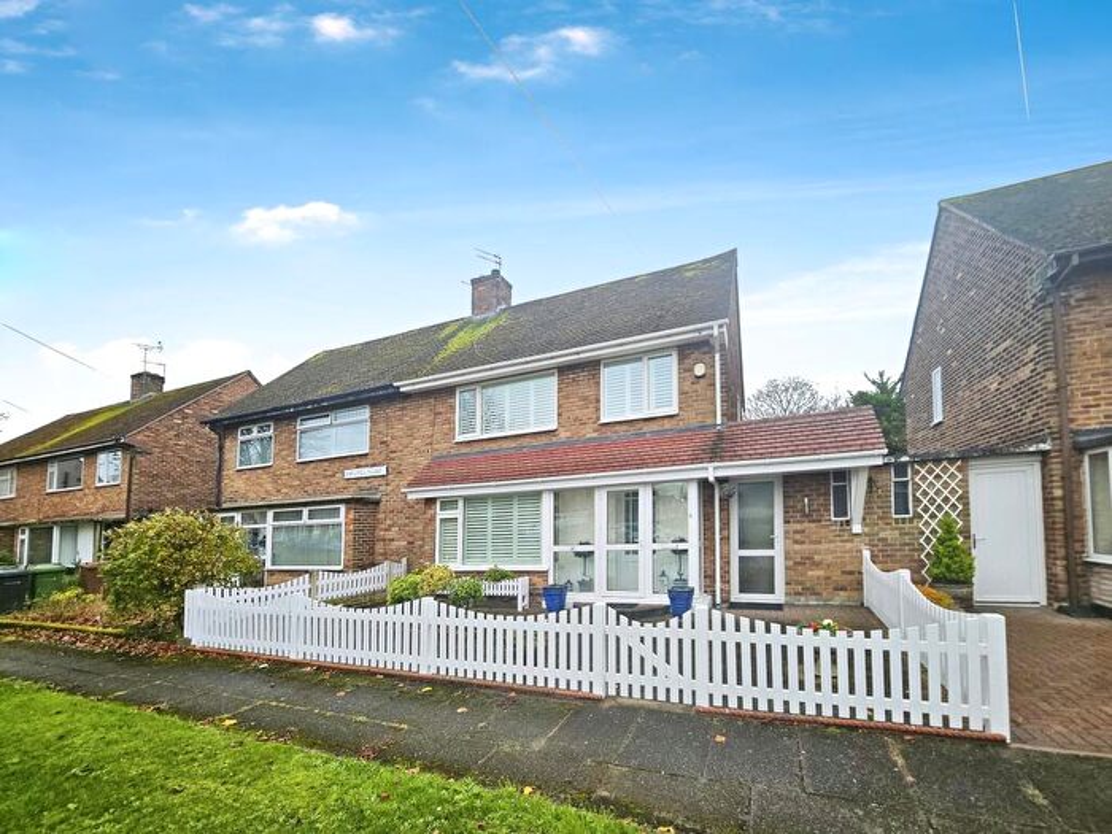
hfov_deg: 106.2
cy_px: 417
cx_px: 556
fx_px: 418
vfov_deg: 89.9
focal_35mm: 13
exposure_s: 1/173
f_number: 2.2
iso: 32
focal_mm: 1.7
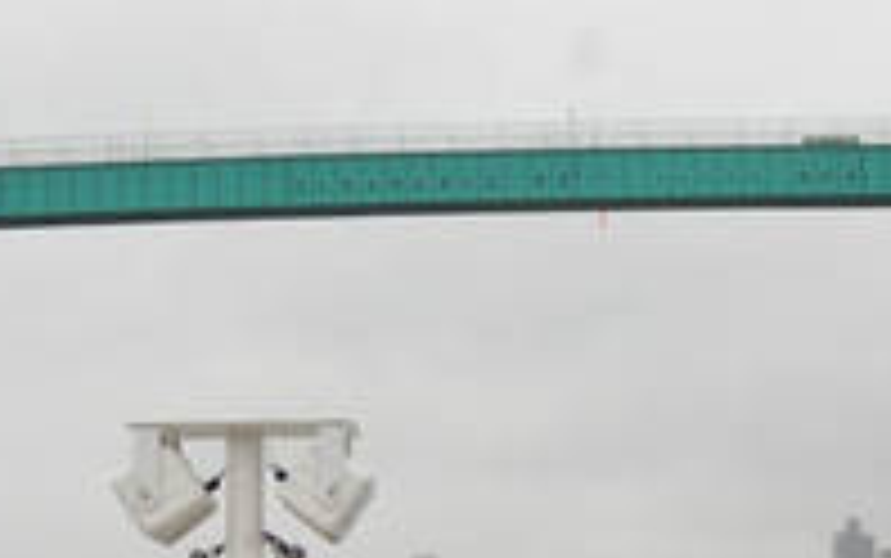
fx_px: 3159
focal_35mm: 130
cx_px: 576
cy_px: 180
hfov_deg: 16.0
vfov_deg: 10.1
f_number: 3.8
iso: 280
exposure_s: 1/200
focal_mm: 24
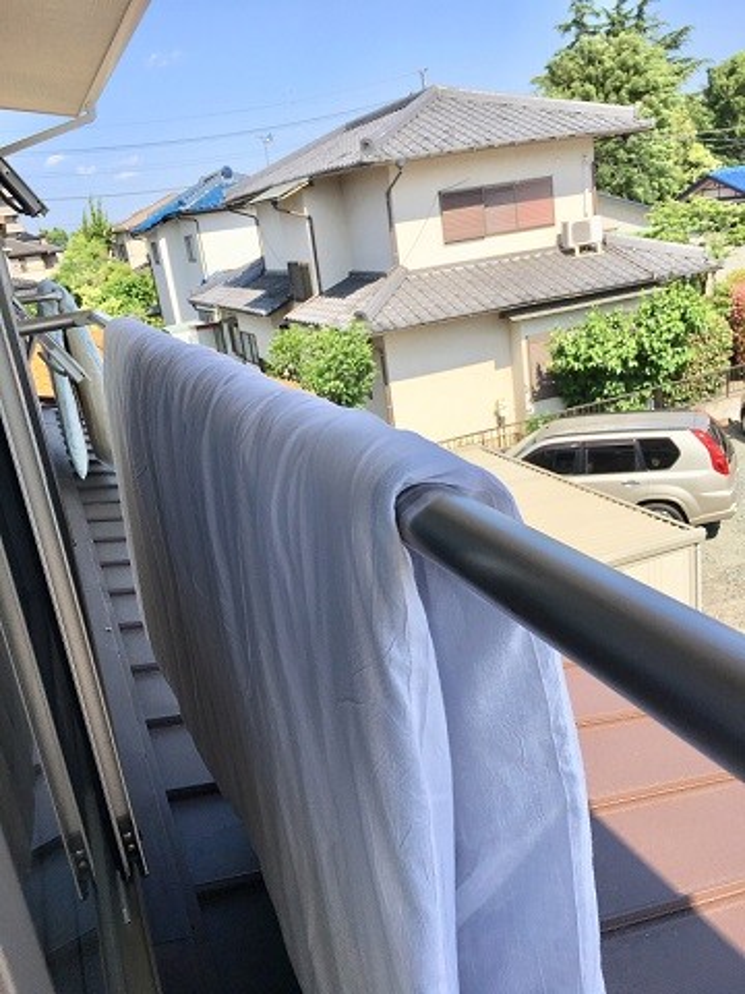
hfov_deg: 48.2
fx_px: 832
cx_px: 372
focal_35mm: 29
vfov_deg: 61.7
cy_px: 497
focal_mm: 4.2
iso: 25
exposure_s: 1/1304
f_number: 2.2
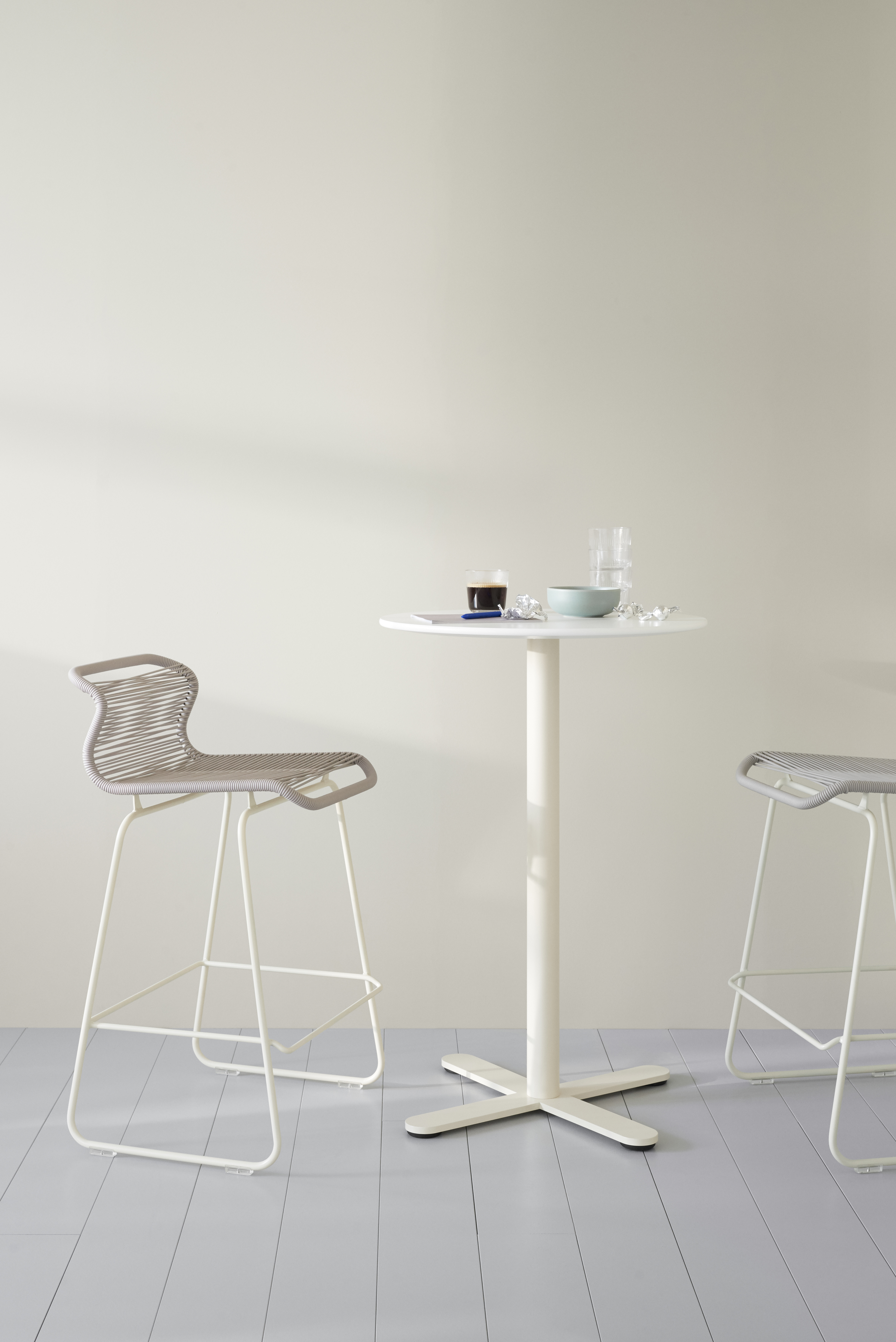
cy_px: 671
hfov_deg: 27.0
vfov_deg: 39.6
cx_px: 448
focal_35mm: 50
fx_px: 1865
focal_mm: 50
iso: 800
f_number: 11
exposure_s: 1/1.59
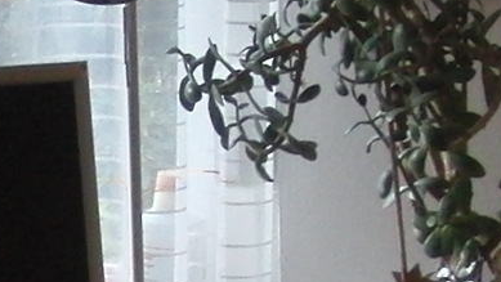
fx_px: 3880
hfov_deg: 7.3
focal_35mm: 292
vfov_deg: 4.1
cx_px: -246
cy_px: 506
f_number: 3.6
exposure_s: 1/80
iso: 125
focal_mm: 6.42
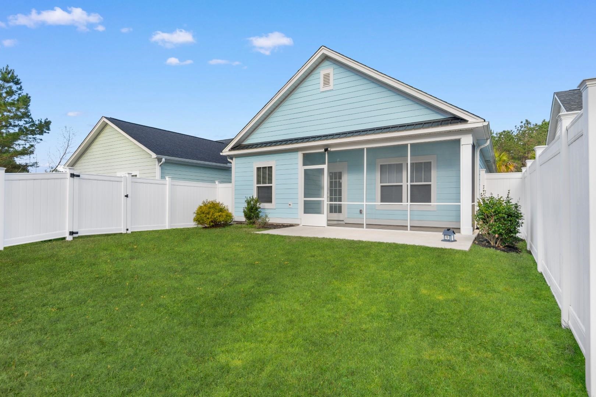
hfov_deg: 86.9
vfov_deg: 64.6
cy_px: 198
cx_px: 298
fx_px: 315
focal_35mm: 19
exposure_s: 1/160
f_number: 6.3
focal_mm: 13
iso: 100
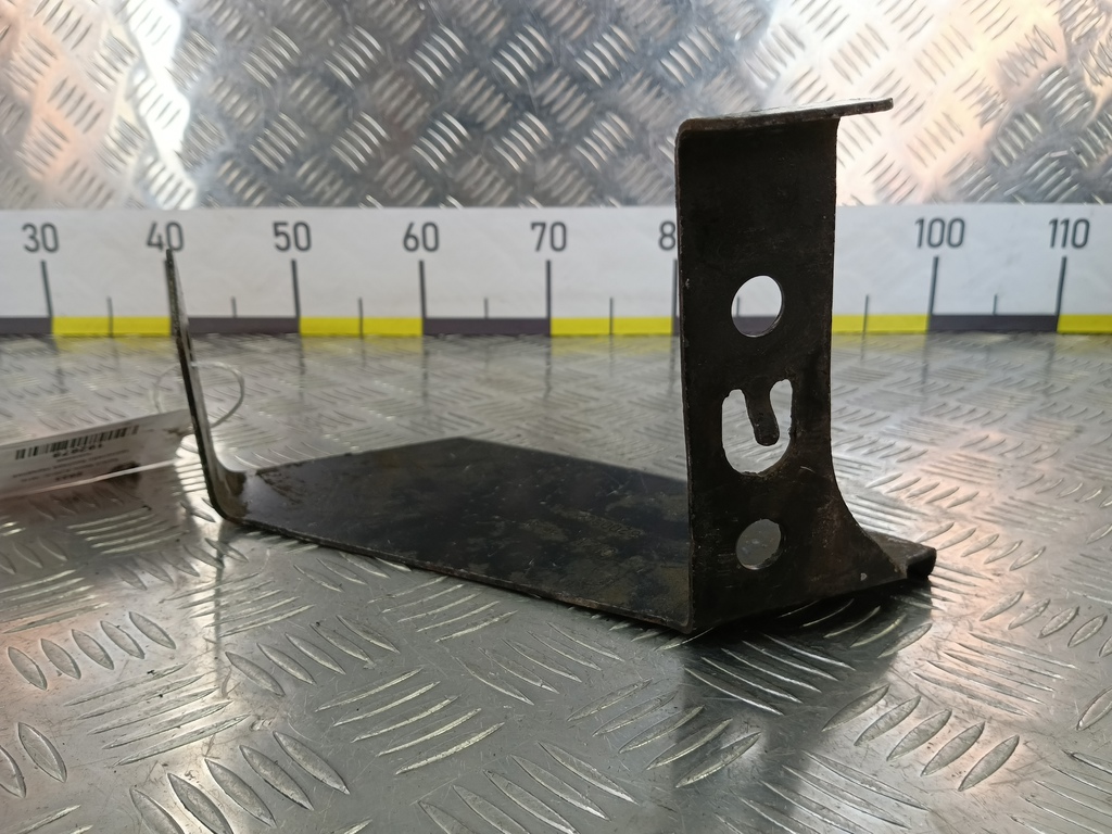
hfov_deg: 73.9
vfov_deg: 58.9
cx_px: 556
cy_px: 417
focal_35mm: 23
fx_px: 739
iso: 143
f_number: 1.6
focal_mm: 4.11
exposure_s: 1/100
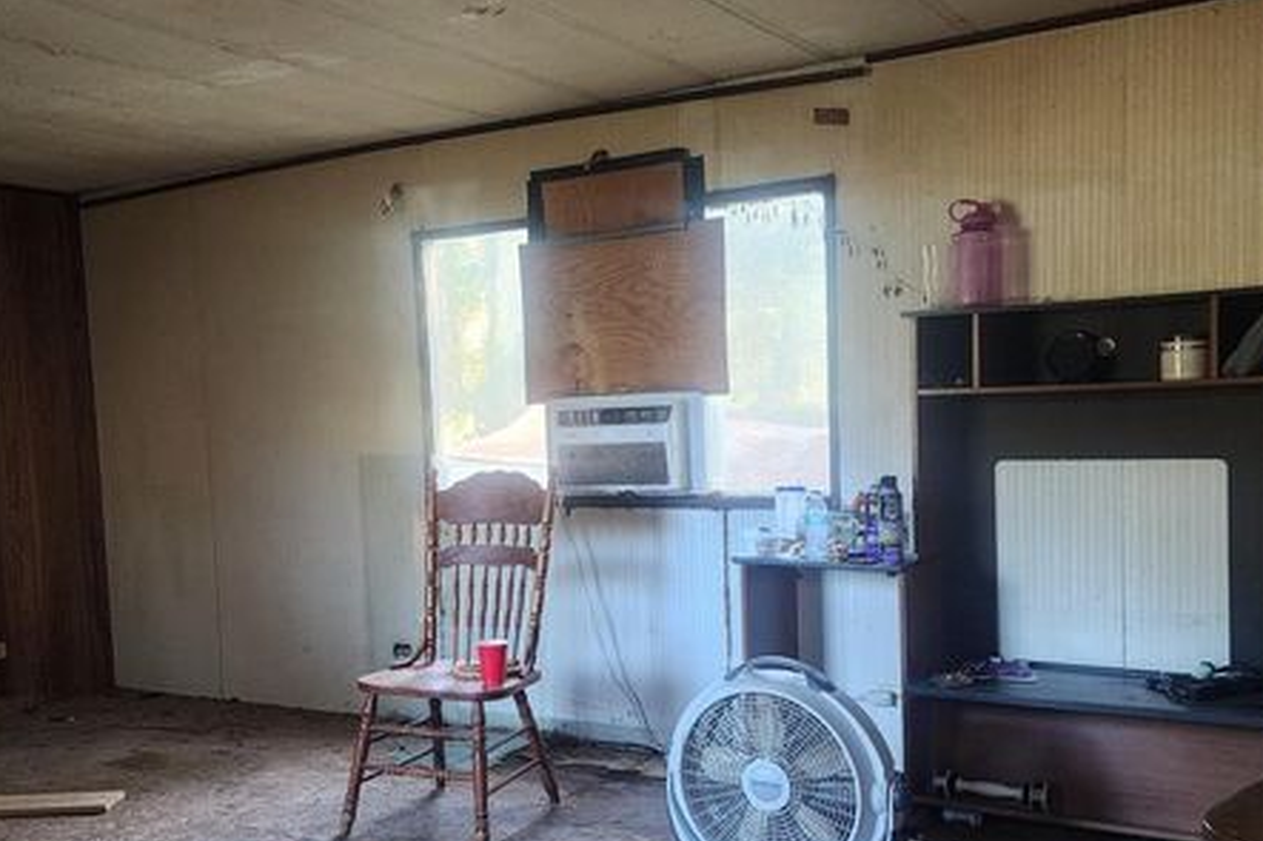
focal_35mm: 36
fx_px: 1262
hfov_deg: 53.0
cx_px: 559
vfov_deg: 36.7
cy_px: 512
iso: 800
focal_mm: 6.4
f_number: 1.8
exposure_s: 1/120
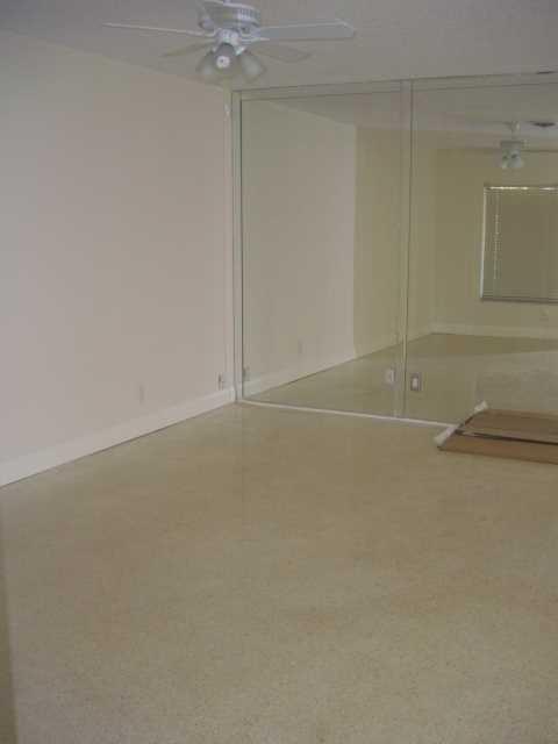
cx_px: 279
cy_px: 372
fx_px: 817
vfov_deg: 49.0
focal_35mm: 38
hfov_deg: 37.7
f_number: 2.8
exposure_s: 1/60
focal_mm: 7.9
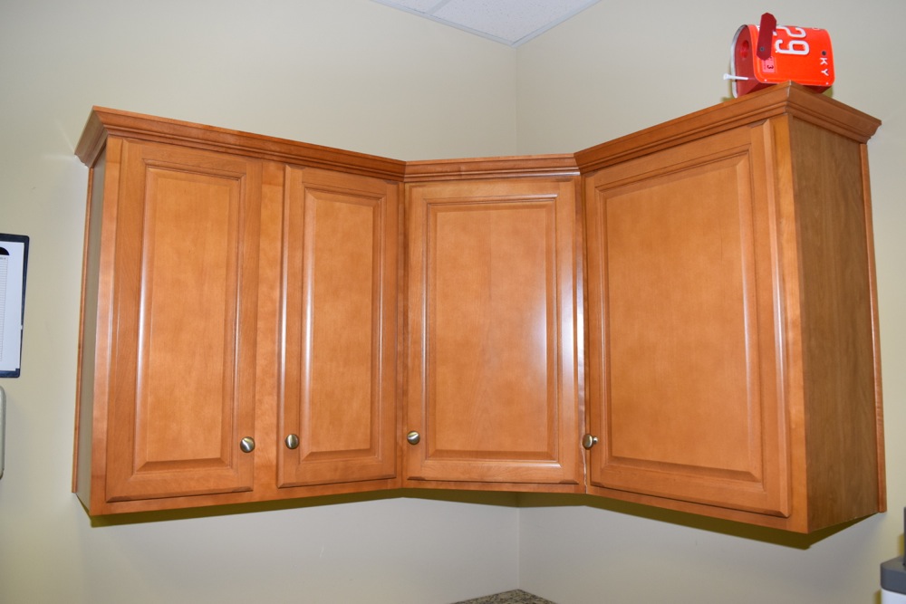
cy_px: 302
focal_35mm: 27
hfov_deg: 67.4
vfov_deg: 47.9
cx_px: 453
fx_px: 680
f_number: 5
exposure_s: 1/100
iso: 800
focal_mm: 18
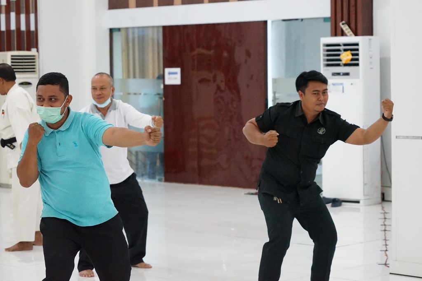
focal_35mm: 103
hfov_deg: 19.8
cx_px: 211
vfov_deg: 13.3
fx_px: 1207
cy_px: 140
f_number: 6.3
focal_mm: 103
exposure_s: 1/125
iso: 8000
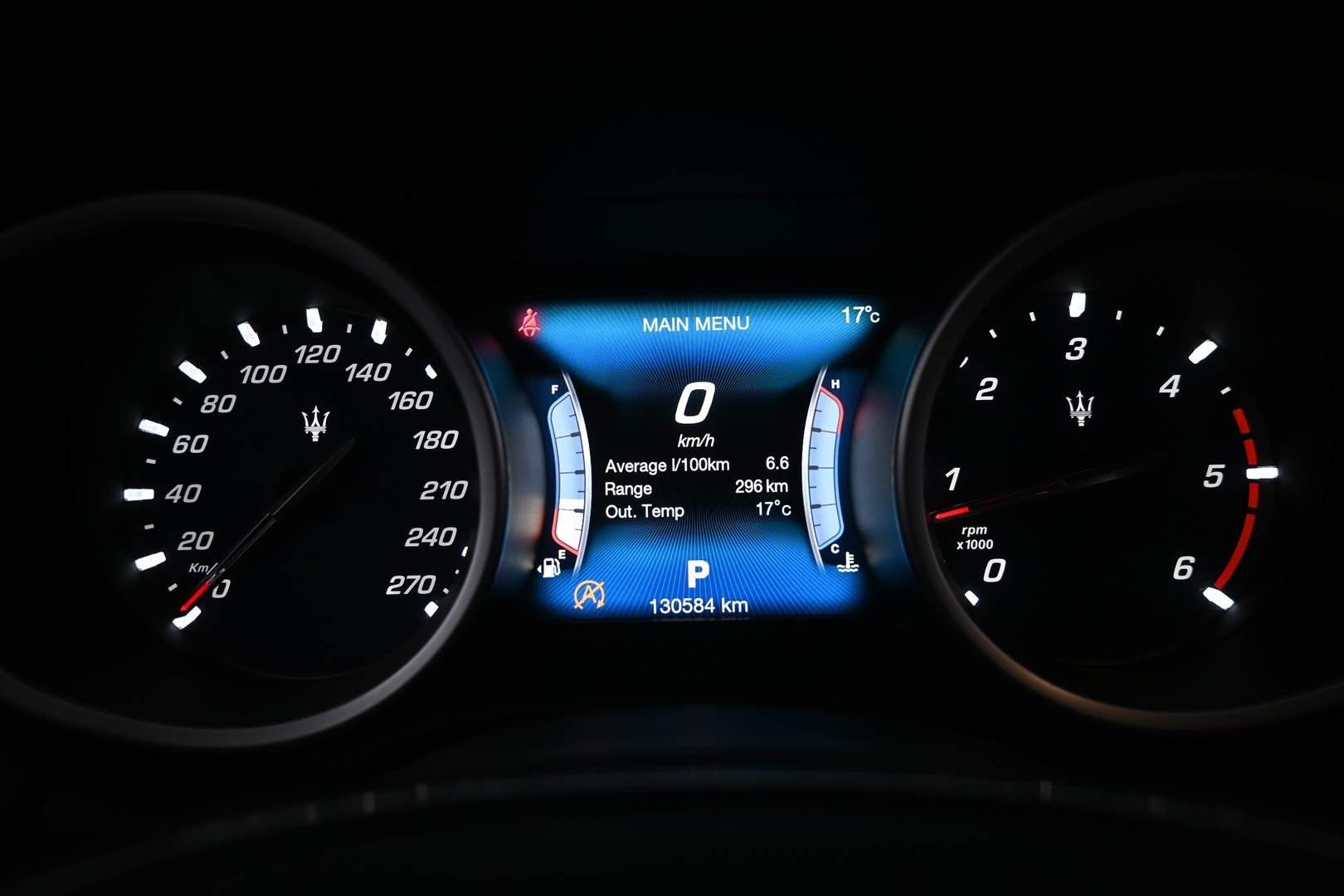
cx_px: 672
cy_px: 448
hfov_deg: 73.7
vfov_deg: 53.1
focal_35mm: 24
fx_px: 896
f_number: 3.5
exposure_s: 1/25
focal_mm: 16
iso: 250
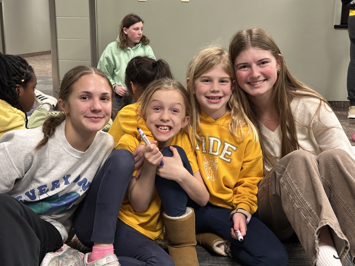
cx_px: 178
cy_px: 133
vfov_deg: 30.3
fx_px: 492
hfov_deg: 39.7
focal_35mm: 48
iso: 250
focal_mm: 6.86
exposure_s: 1/40
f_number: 1.78
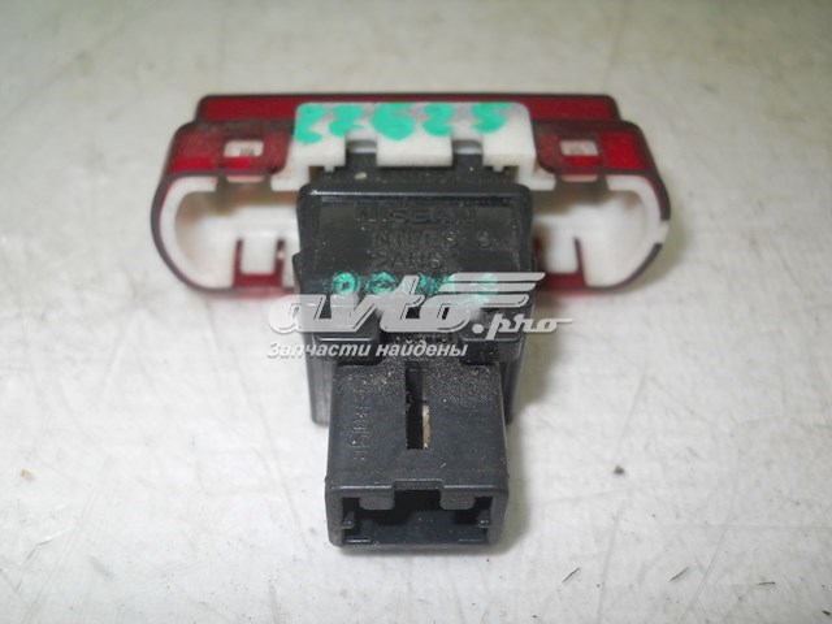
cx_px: 416
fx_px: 985
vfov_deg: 35.1
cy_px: 312
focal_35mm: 41
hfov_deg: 45.8
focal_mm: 6.72
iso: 80
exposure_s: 1/30
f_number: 5.5
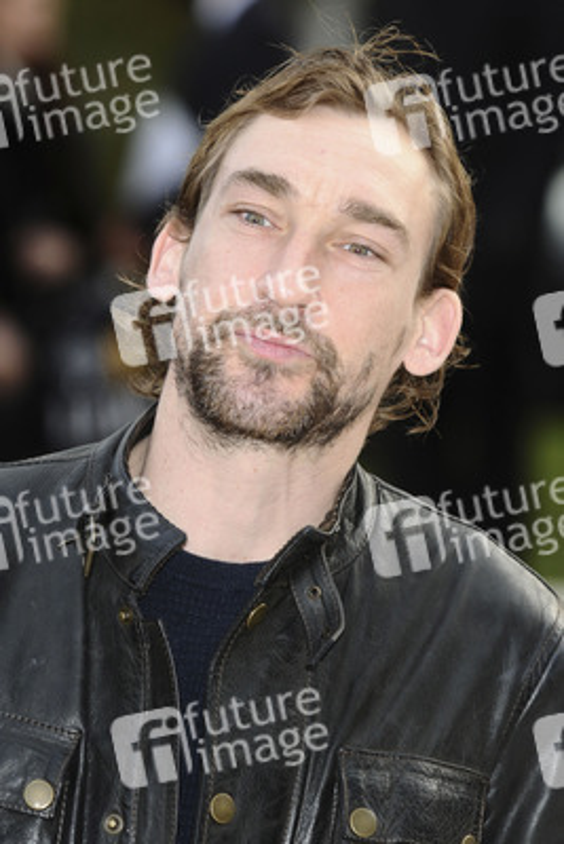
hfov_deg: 4.6
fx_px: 7043
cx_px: 282
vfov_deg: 6.9
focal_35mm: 300
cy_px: 422
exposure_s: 1/250
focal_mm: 200
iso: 320
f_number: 5.6
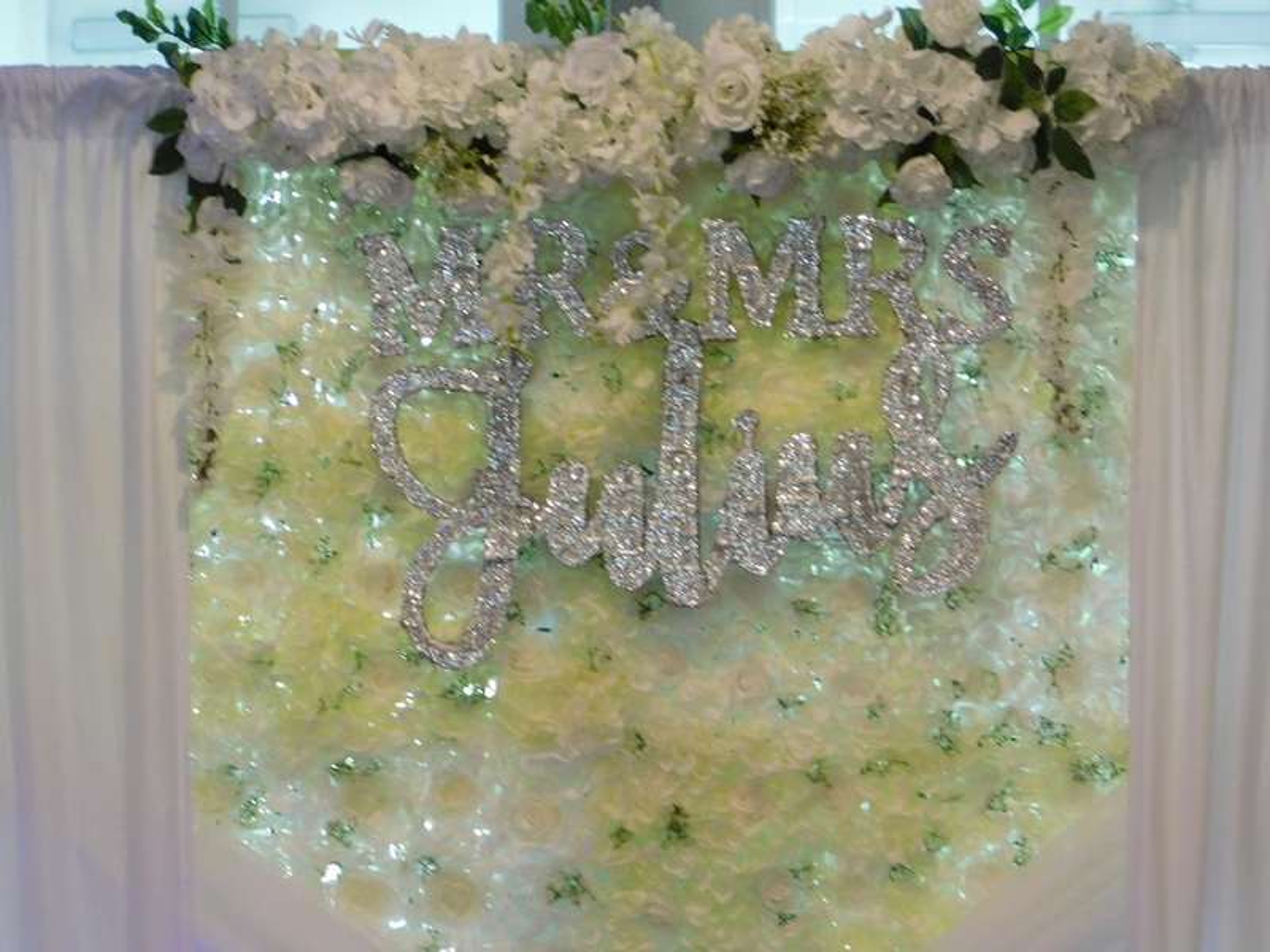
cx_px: 635
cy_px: 476
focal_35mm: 232
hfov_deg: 8.5
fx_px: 8512
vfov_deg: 6.4
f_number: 5.6
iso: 720
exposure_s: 1/30
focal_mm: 41.3
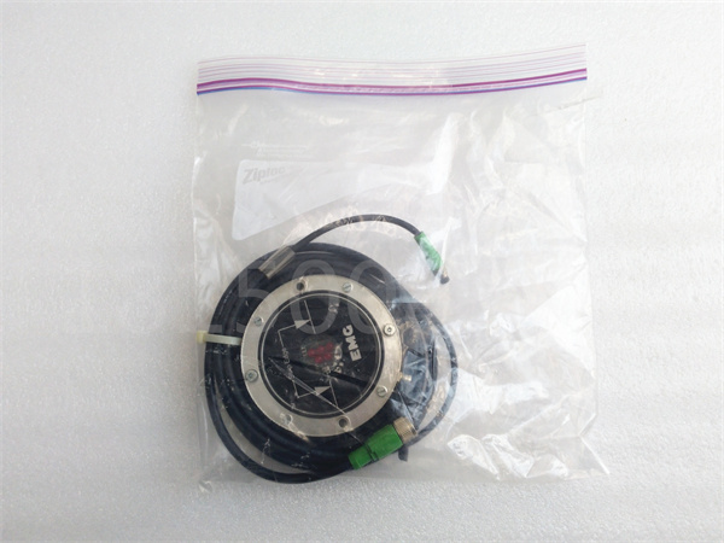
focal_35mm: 27
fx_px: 565
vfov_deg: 51.4
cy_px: 272
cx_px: 362
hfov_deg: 65.3
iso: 117
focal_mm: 3.79
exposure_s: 1/33
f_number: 2
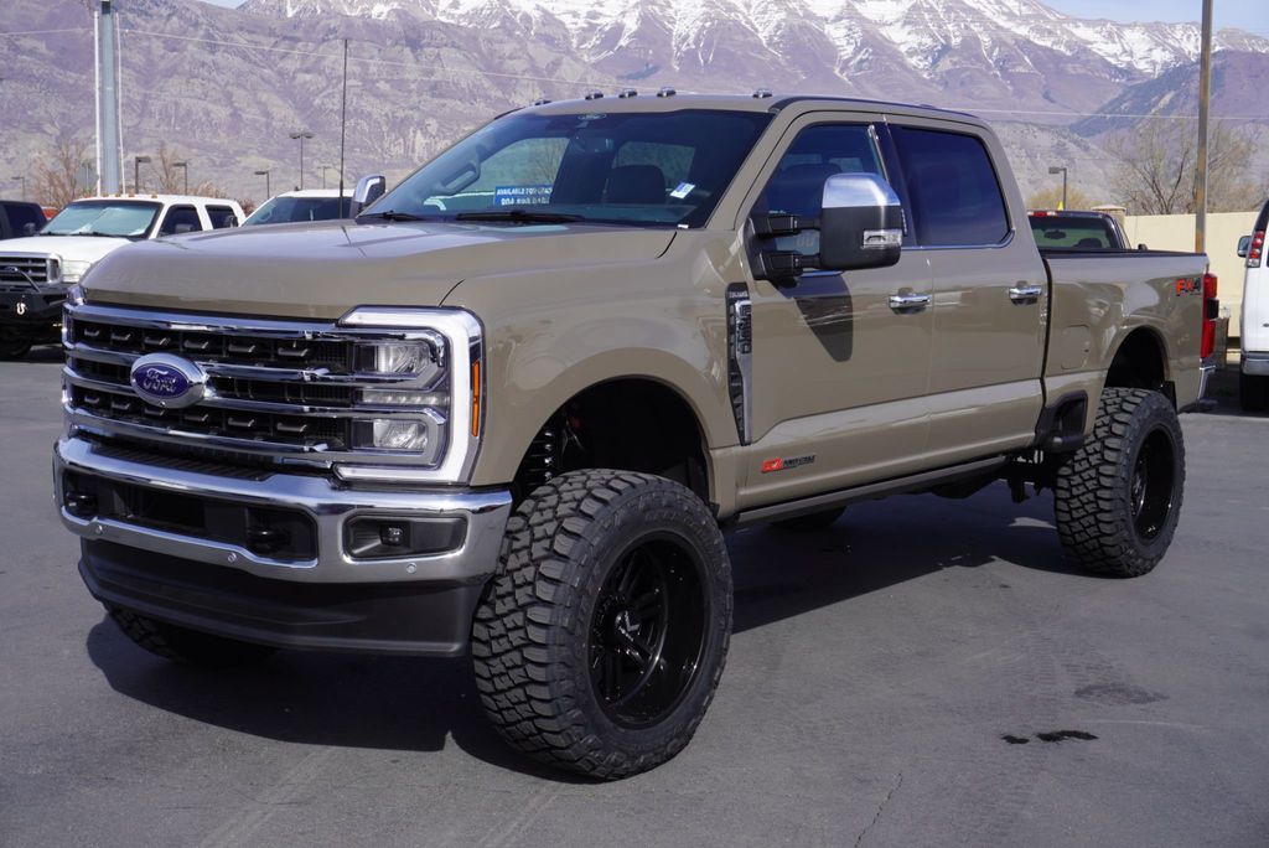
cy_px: 424
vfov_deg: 29.0
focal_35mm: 46
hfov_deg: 42.3
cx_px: 634
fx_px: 1640
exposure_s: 1/160
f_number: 11
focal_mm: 31
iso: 100
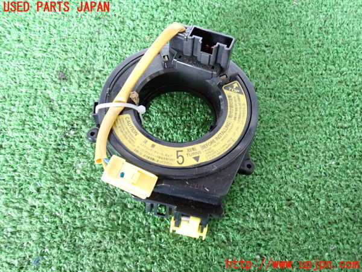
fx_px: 314
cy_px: 136
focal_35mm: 30
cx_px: 181
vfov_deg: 46.8
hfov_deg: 60.0
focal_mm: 5.4
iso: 400
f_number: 2.3
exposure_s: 1/30
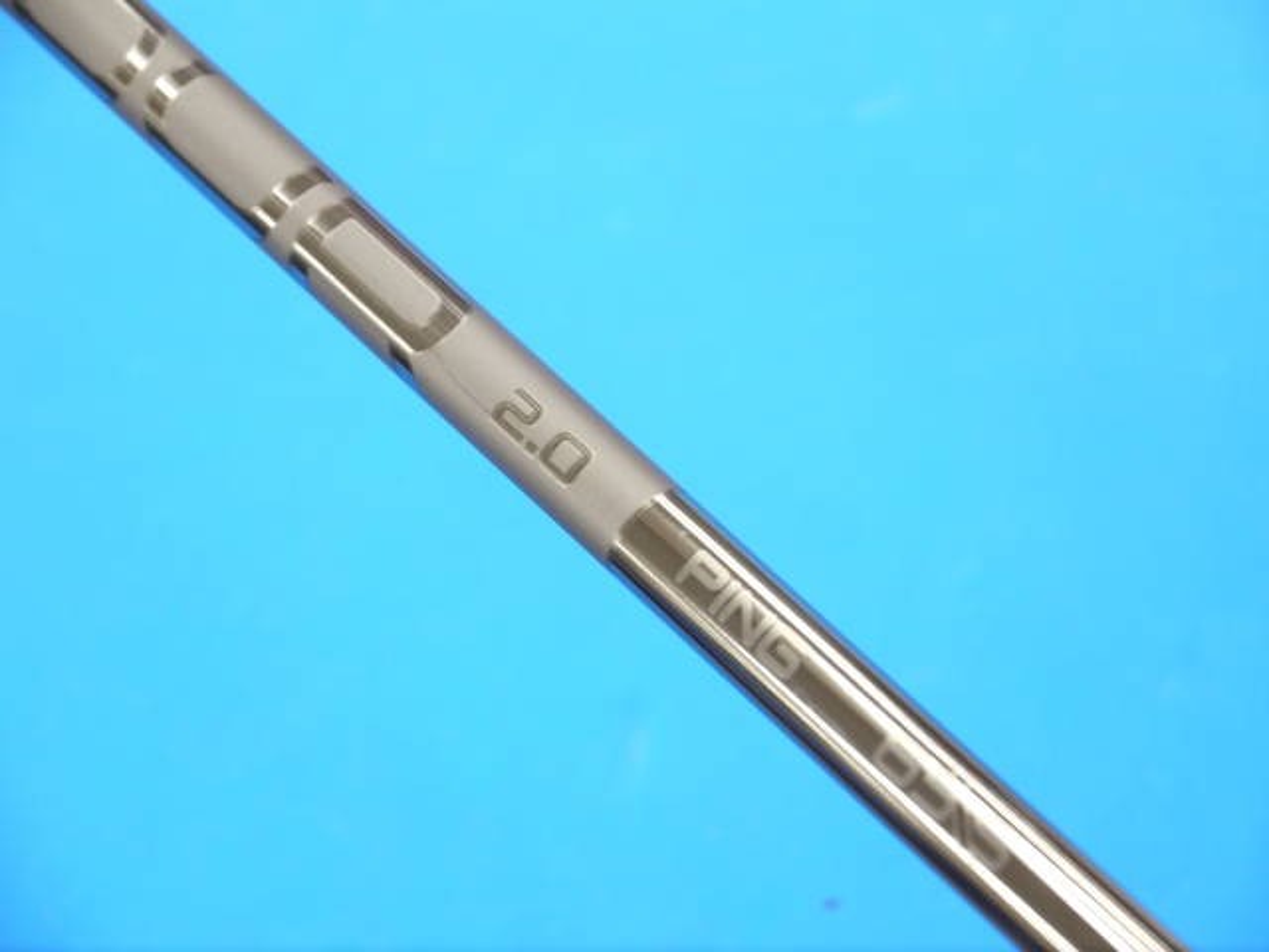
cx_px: 634
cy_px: 476
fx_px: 3079
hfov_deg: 23.3
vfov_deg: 17.6
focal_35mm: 84
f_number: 5.6
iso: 800
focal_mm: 42
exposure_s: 1/80
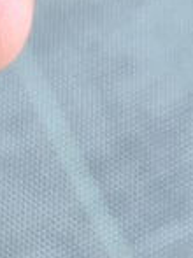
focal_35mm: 143
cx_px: -303
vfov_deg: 11.4
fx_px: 1065
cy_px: -369
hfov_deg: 9.1
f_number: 1.6
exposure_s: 1/121
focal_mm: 4.2
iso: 40
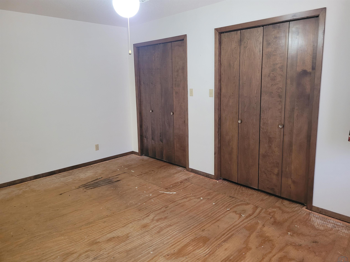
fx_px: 263
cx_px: 175
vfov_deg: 53.1
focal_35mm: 26
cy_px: 131
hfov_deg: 67.3
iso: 500
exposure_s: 1/40
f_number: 1.8
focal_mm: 5.4
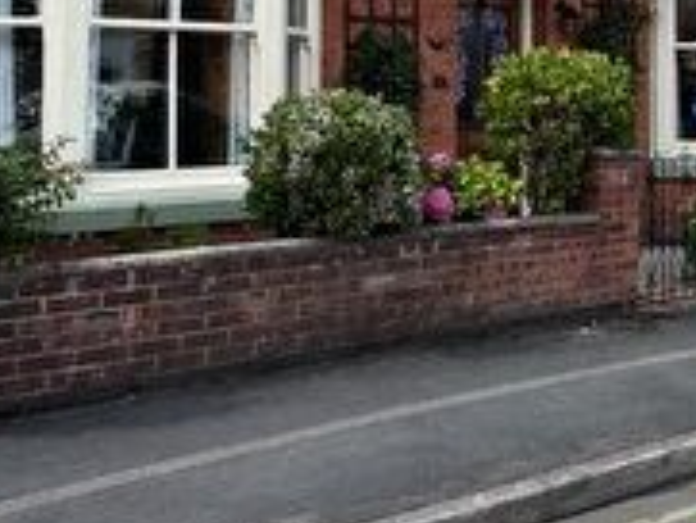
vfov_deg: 26.4
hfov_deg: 34.4
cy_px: 83
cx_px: 558
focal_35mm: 54
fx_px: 1086
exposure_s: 1/636
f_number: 2.2
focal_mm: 2.22
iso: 40
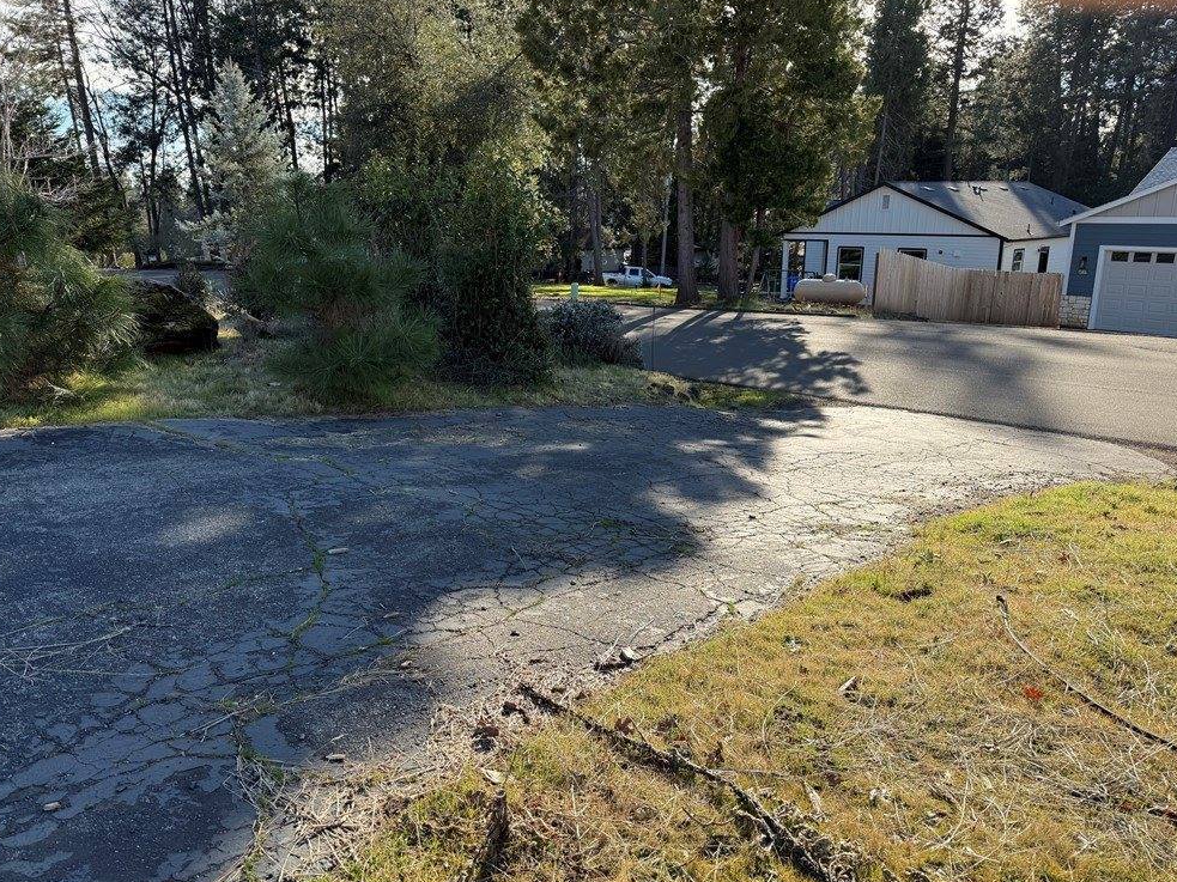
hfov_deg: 69.4
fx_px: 850
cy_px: 452
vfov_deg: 54.9
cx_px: 576
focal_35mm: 25
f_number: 1.78
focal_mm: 6.76
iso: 80
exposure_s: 1/1901
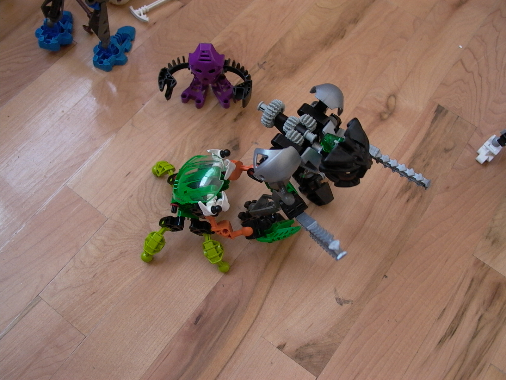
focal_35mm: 33
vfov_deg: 42.9
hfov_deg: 55.4
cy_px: 190
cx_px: 253
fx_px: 482
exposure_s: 1/26.8
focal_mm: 7.13
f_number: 2.04
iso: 100
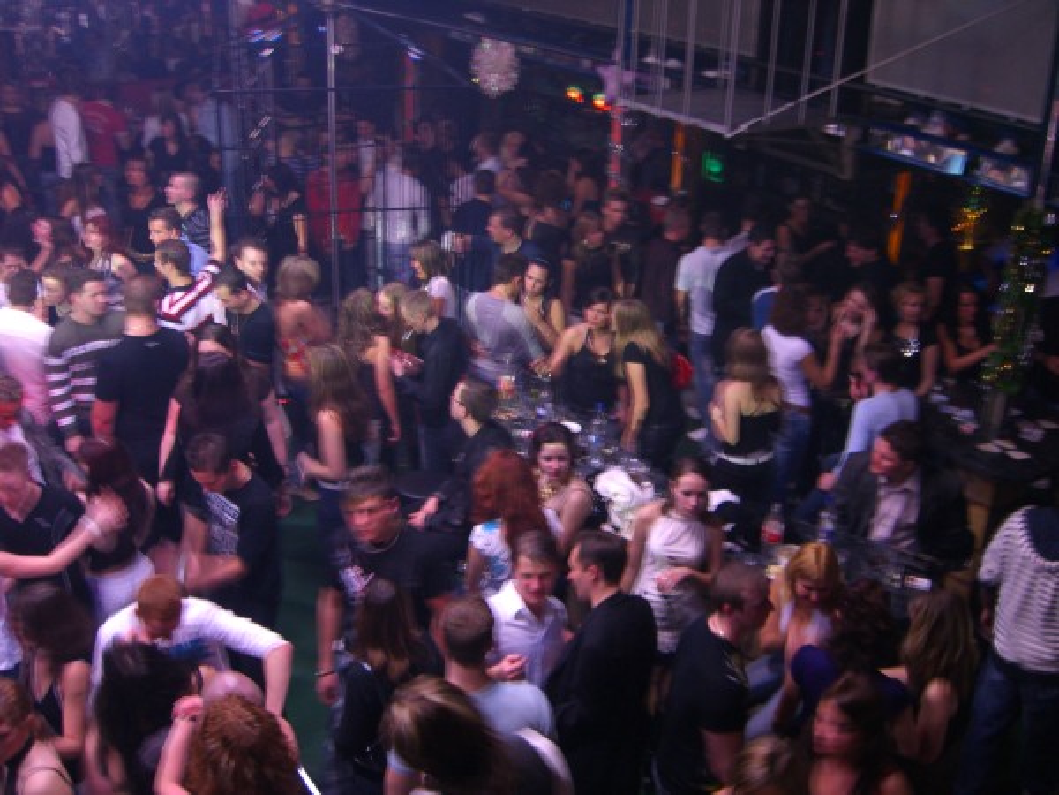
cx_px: 530
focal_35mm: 38
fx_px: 1163
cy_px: 398
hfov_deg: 49.0
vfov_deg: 37.7
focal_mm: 7.9
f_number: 2.8
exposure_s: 1/8
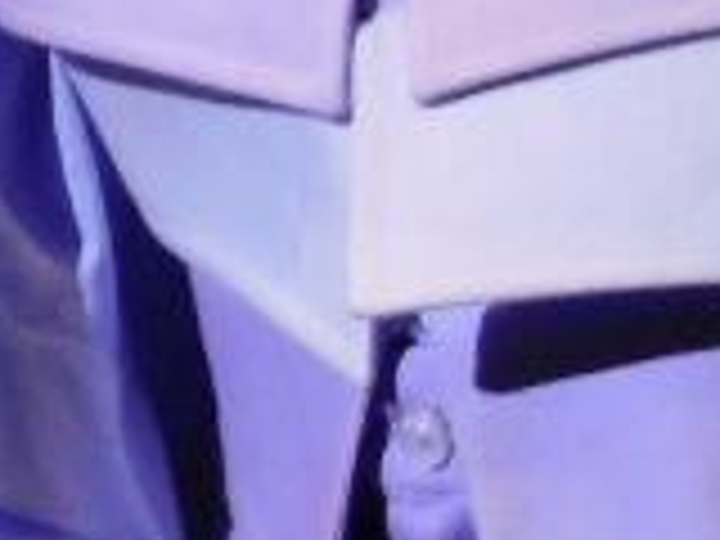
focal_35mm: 1203
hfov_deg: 1.6
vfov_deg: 1.2
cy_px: 855
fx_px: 25022
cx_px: 918
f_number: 6.3
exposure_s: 1/15
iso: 800
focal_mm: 54
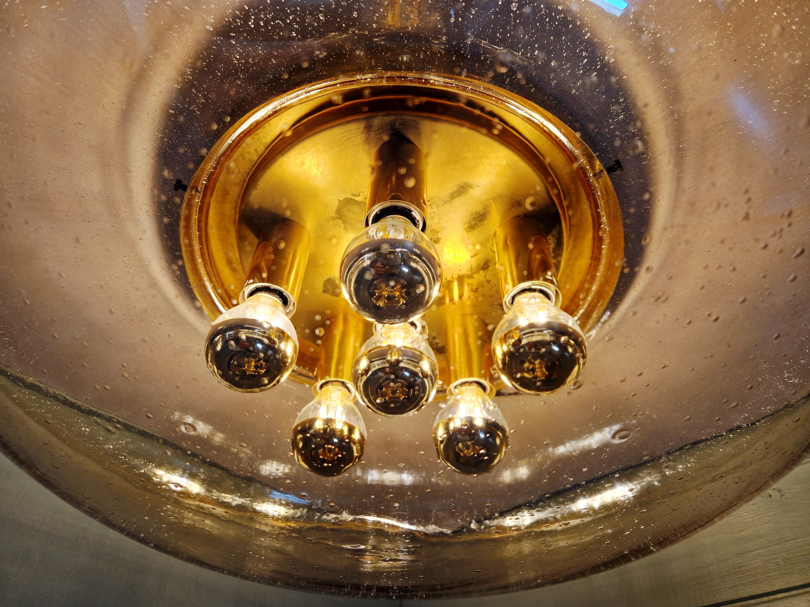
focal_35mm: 23
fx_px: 538
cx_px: 405
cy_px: 304
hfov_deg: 73.9
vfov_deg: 58.9
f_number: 1.8
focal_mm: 5.4
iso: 50
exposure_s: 1/196
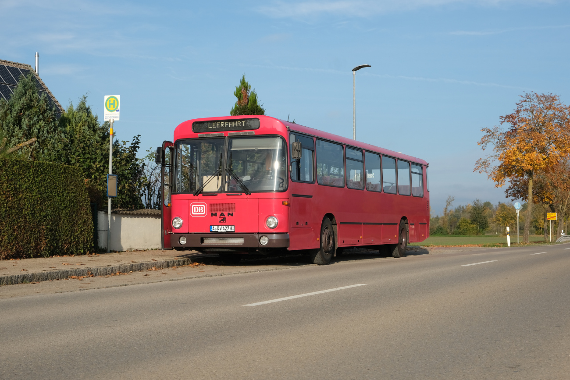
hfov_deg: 35.6
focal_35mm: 56
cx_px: 285
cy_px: 190
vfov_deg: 24.2
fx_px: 887
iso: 320
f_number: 8
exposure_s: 1/640
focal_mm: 37.4
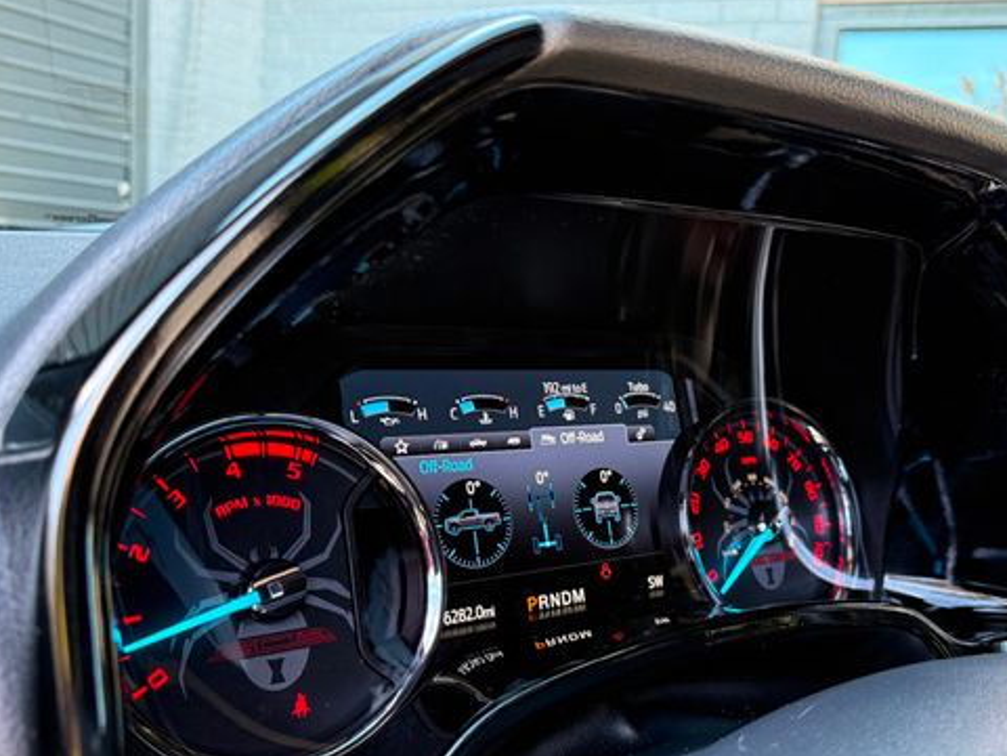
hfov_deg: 56.5
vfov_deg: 44.0
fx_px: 931
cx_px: 587
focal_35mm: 32
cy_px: 441
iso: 250
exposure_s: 1/62
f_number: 1.78
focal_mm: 6.76
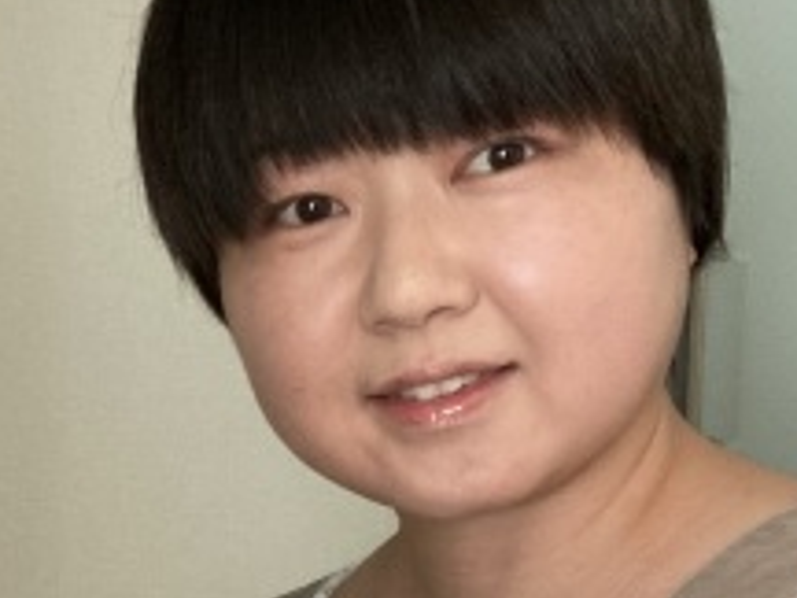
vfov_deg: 15.0
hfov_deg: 20.1
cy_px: 722
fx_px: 2187
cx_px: 18
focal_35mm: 95
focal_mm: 2.87
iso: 250
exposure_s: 1/60
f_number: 2.2
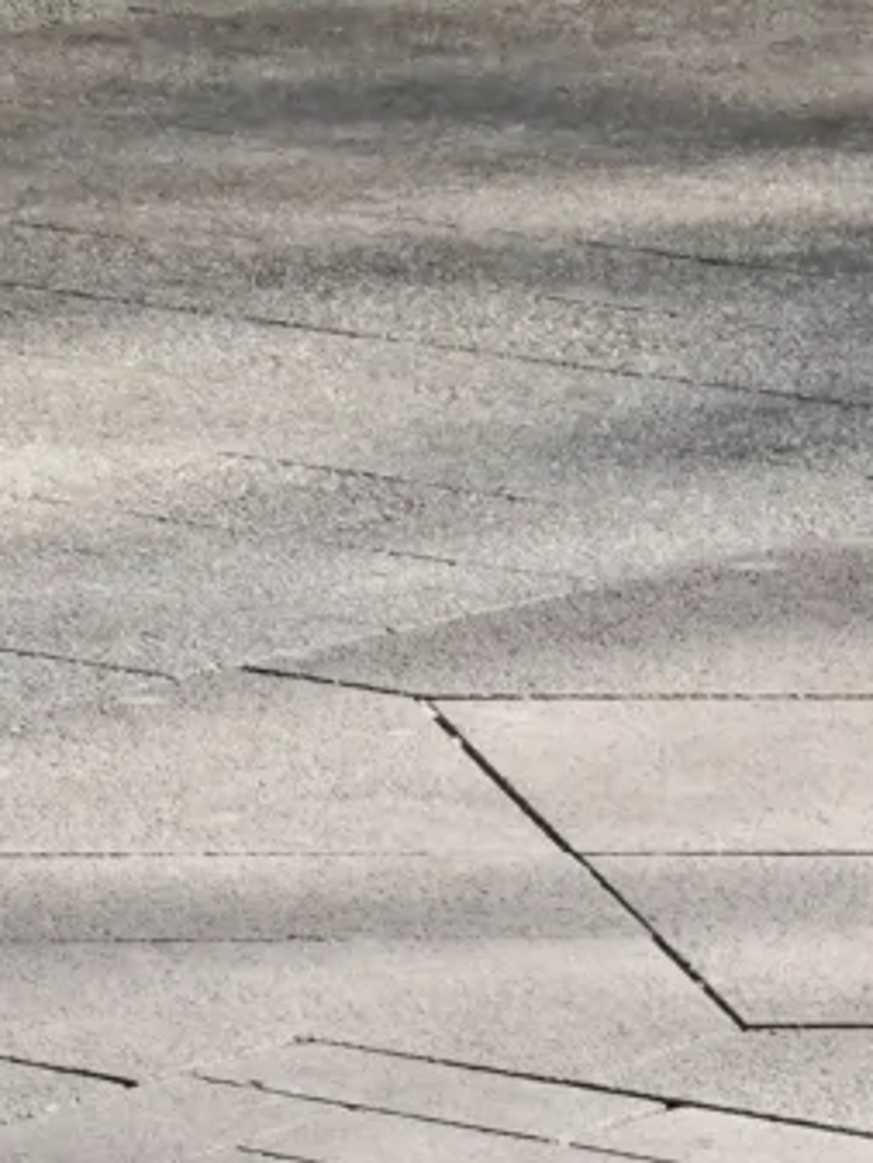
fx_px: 14371
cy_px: -1710
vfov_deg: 4.5
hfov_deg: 3.4
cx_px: -2291
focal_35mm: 428
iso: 100
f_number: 8
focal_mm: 39
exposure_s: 1/125
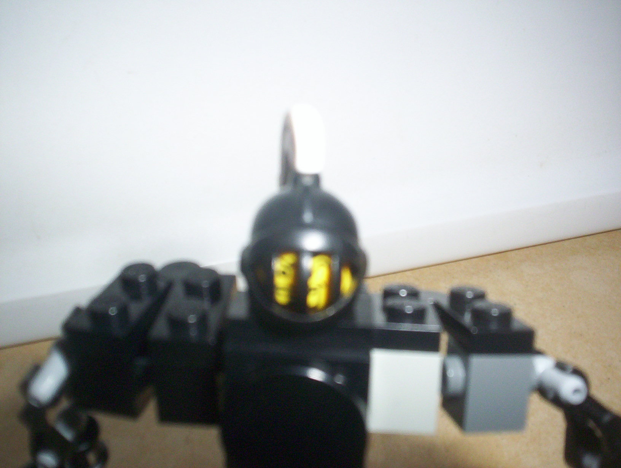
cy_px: 234
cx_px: 310
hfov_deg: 48.9
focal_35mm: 38
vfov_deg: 37.9
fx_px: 683
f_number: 4.5
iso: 140
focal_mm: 4.99
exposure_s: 1/60
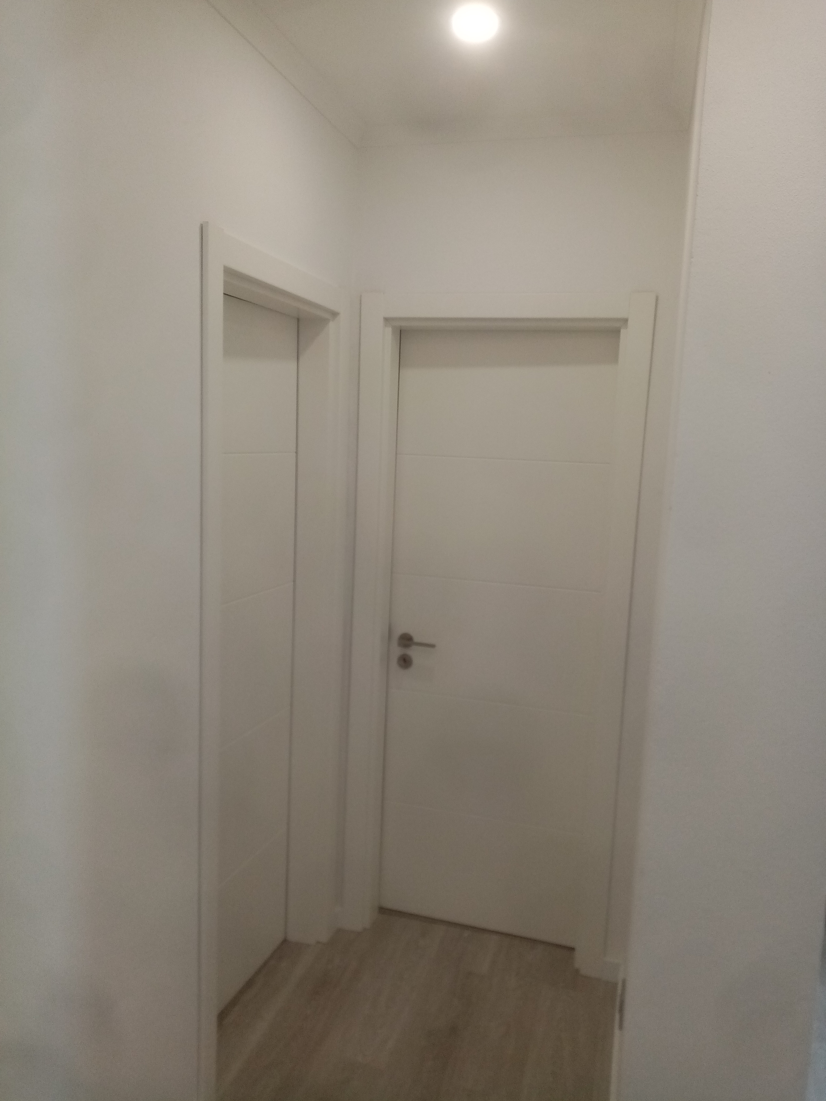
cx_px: 413
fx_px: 827
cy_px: 550
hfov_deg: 53.1
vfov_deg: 67.3
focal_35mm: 26
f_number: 1.8
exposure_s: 1/33.3
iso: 148
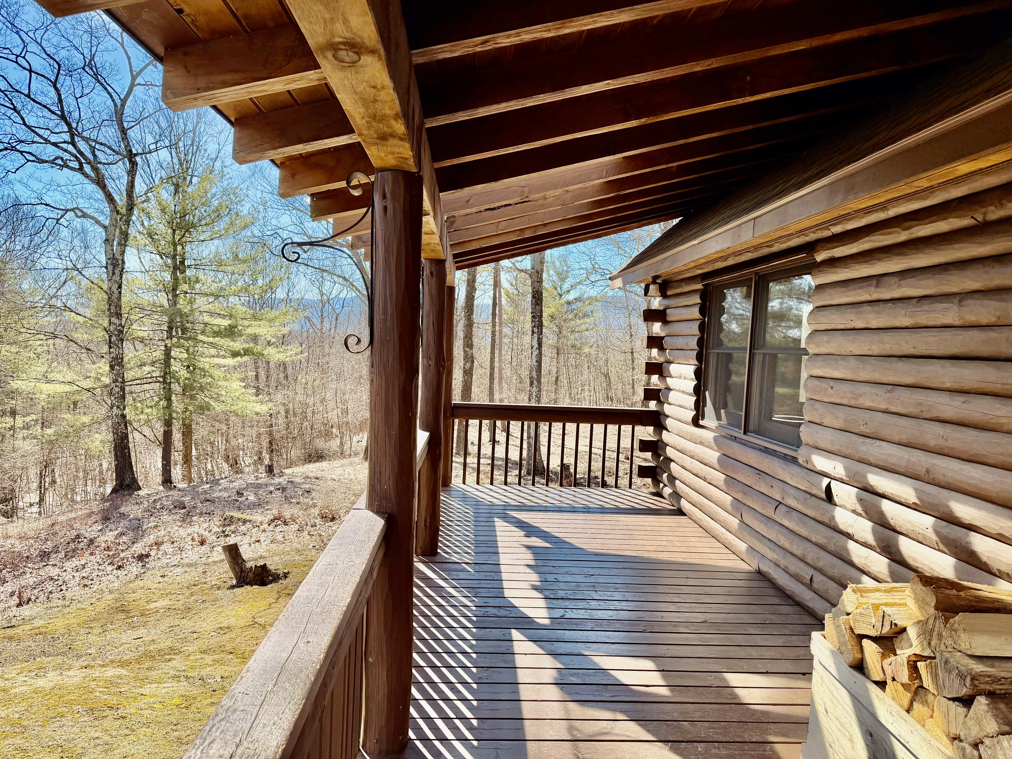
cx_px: 506
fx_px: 702
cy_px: 380
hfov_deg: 71.6
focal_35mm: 24
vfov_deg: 56.8
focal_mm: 6.76
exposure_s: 1/1553
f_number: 1.78
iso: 100
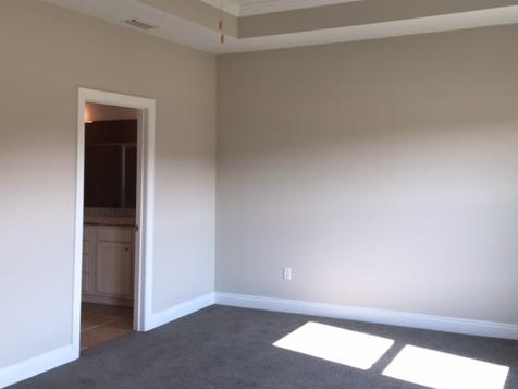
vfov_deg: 36.6
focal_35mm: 39
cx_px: 261
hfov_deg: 47.9
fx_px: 584
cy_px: 141
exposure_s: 1/120
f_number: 2.2
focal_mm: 4.15
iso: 50
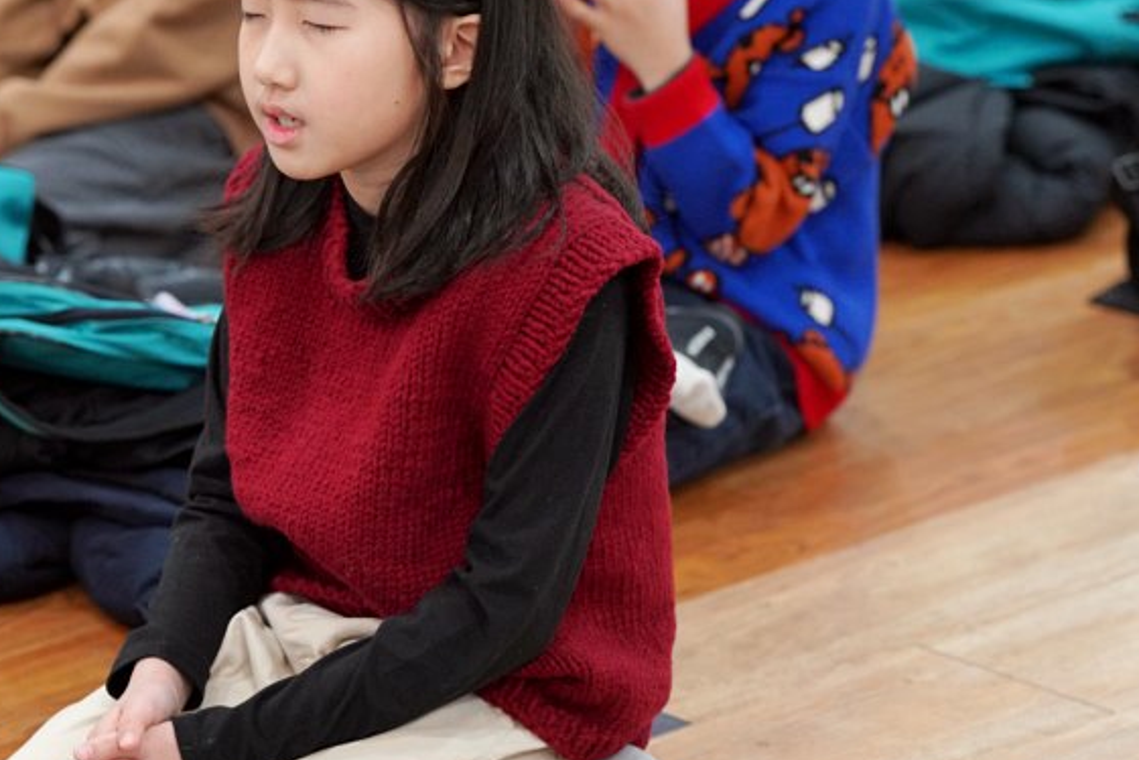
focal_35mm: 183
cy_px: 323
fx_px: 5789
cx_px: 363
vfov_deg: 7.5
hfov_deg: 11.2
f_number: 4
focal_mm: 114
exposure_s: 1/160
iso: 2500
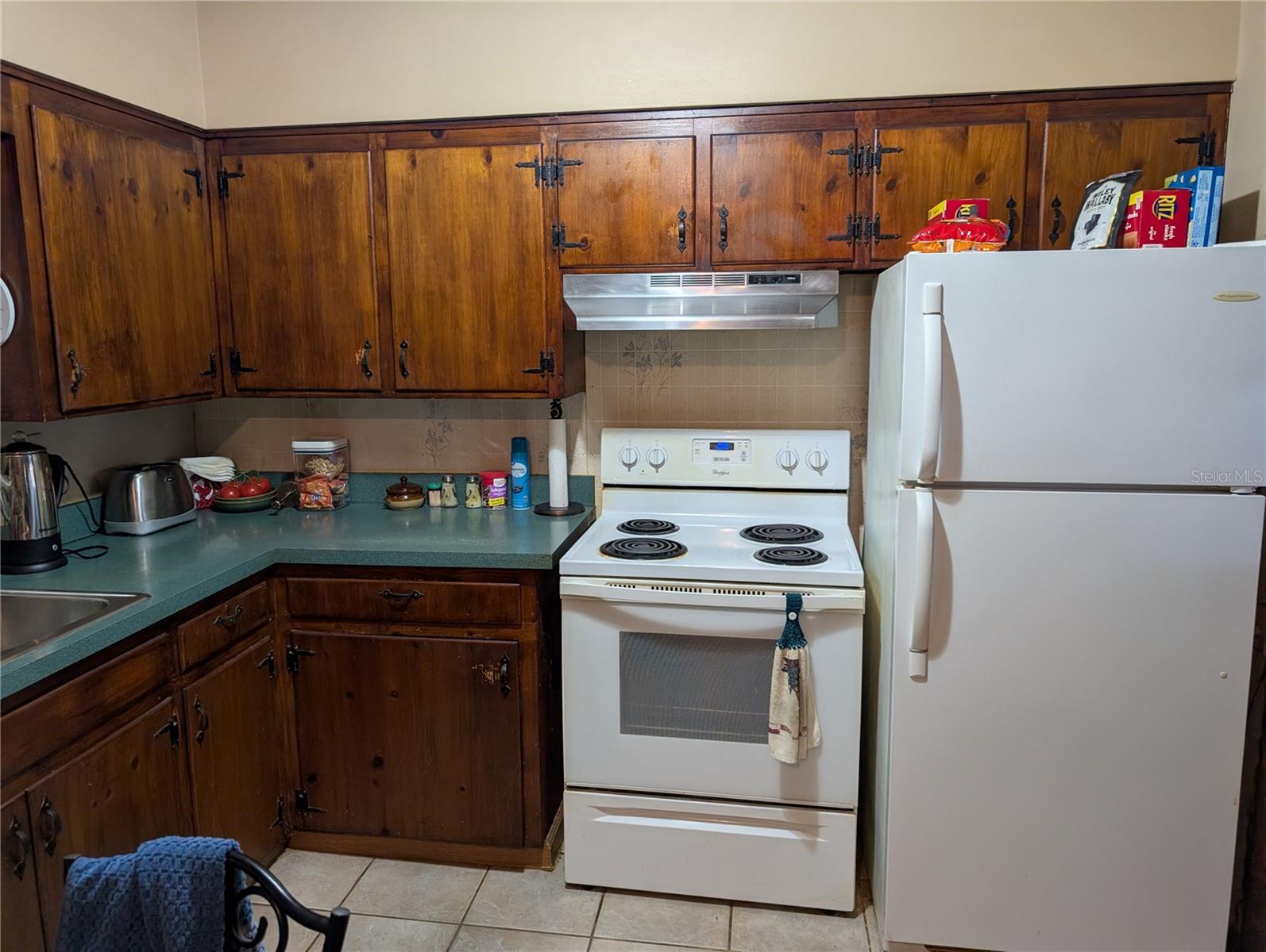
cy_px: 476
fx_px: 879
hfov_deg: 71.5
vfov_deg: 56.9
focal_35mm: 24
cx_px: 633
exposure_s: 1/120
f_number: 1.68
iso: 78
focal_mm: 6.9
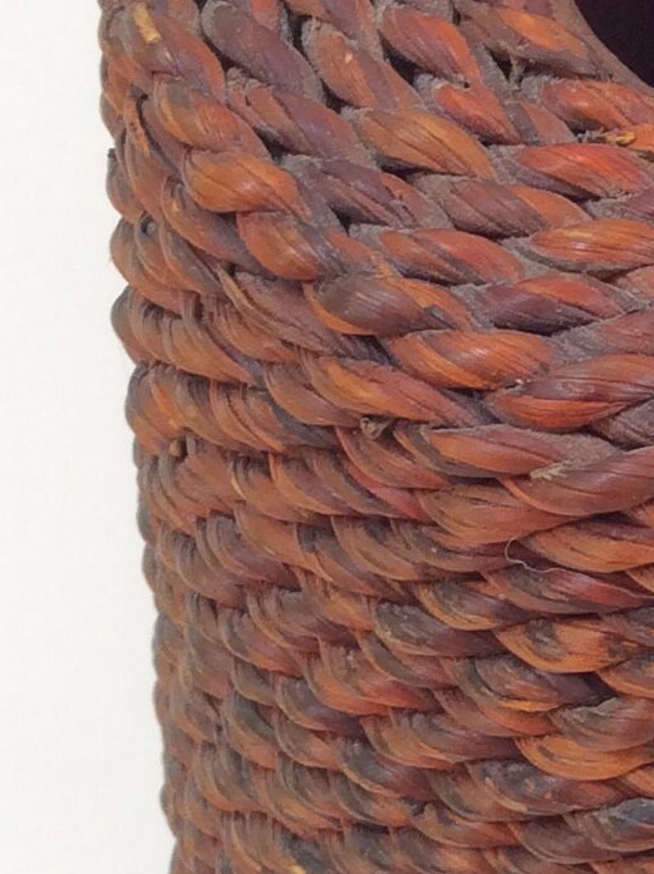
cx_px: 857
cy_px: 672
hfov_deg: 12.1
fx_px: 3004
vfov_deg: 16.5
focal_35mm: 119
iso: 40
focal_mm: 3.3
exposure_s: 1/50
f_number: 2.4
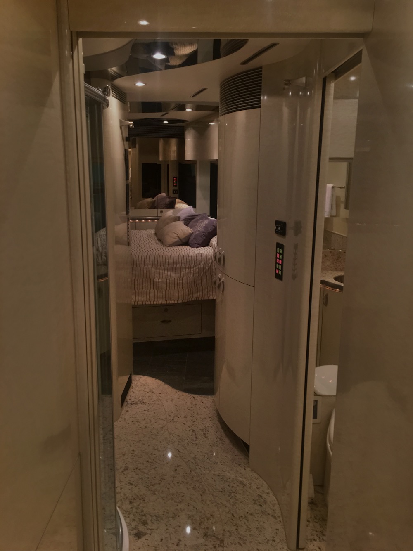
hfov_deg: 48.2
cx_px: 206
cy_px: 276
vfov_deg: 61.7
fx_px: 462
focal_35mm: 29
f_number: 2.2
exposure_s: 1/30
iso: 80
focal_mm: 4.15
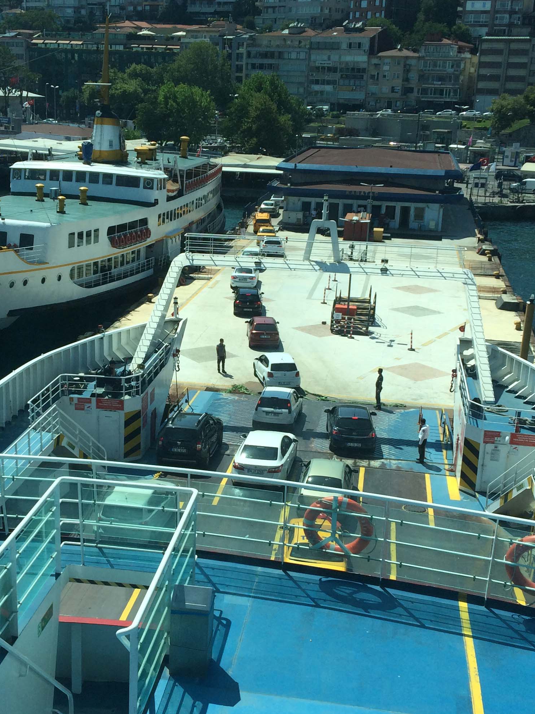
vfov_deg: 39.6
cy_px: 393
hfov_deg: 30.2
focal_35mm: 48
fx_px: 989
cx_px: 211
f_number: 2.2
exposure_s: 1/2160
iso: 32
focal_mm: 4.15
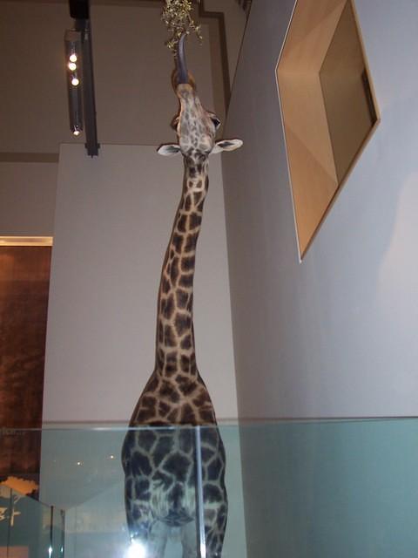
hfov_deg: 38.7
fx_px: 596
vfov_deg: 50.1
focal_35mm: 37
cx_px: 209
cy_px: 279
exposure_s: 1/60
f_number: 2.8
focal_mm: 5.6
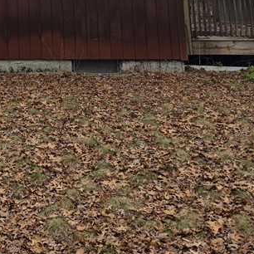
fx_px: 565
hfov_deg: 23.8
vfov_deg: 22.9
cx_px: -22
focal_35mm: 68
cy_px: -63
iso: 80
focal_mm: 6.3
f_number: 1.7
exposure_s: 1/2820
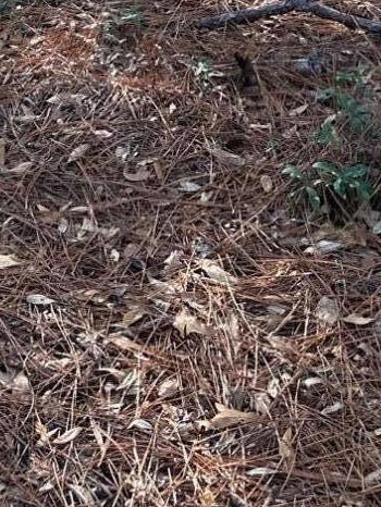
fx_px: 1510
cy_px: -398
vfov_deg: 16.2
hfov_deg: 14.3
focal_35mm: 103
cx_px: 48
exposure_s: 1/121
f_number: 1.78
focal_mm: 6.86
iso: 80
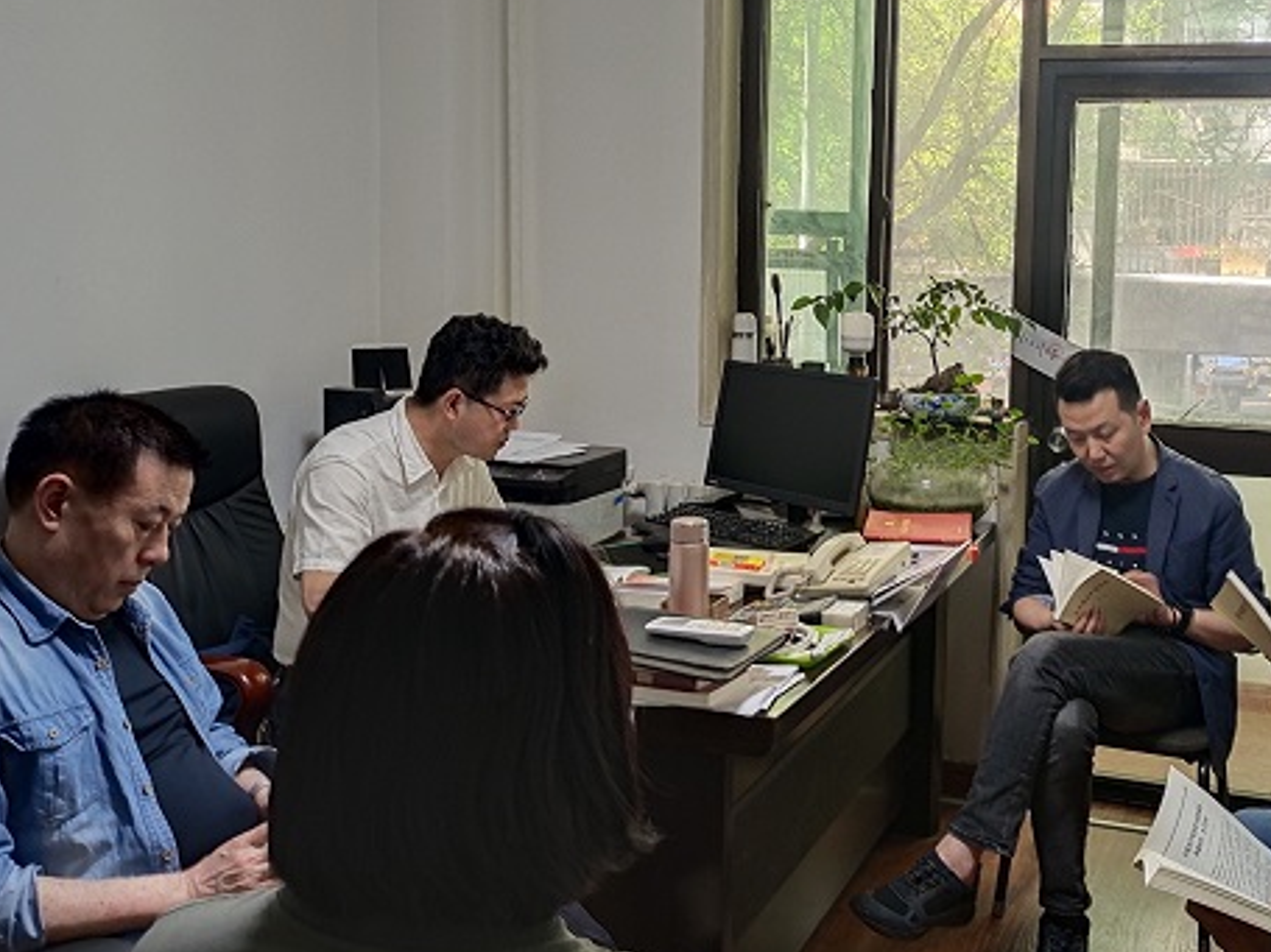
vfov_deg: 35.8
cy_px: 375
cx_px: 877
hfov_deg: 45.9
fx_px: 1468
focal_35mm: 40
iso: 270
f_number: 1.8
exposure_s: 1/50
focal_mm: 5.58
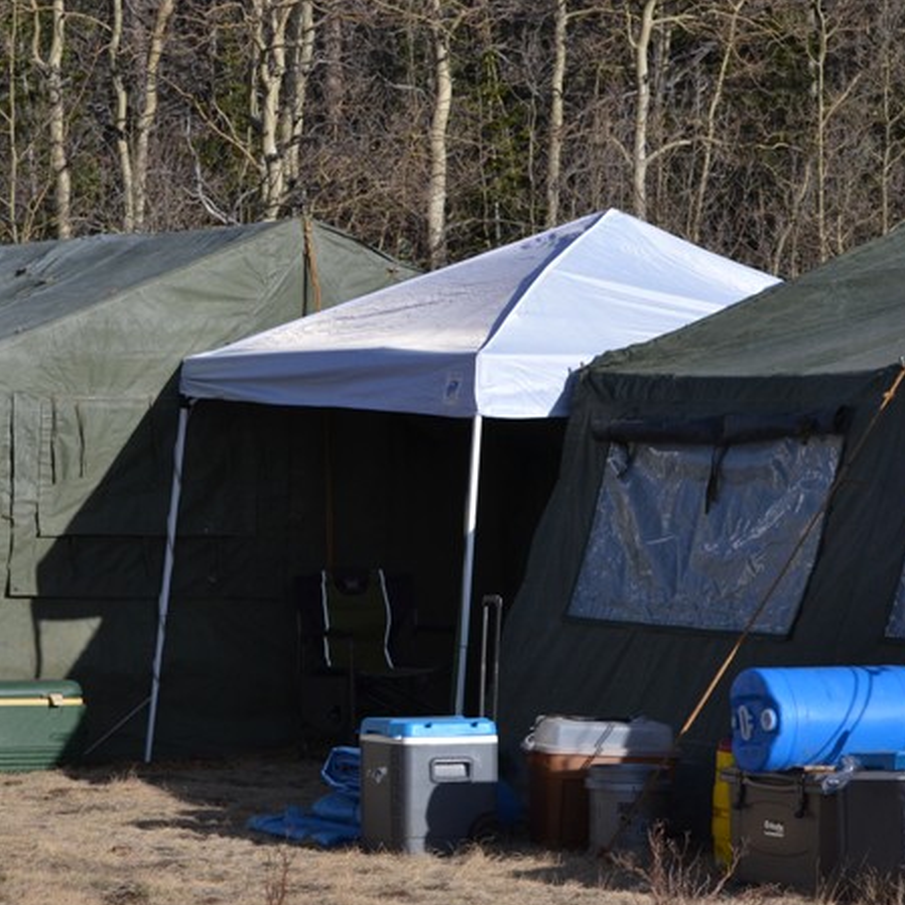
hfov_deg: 12.1
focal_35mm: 144
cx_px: 250
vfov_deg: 12.1
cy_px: 454
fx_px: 4256
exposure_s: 1/1600
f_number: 6.3
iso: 400
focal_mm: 55
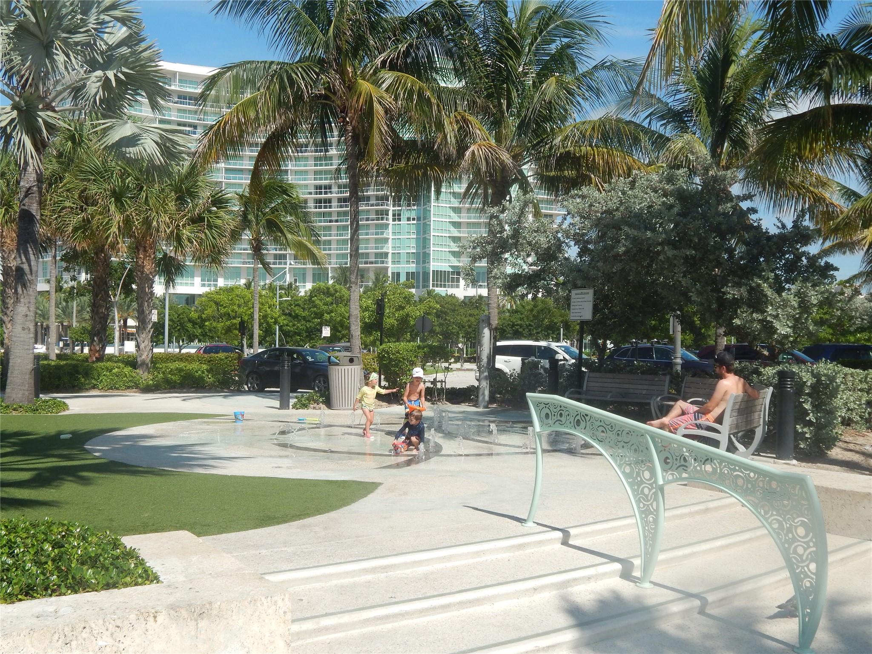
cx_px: 436
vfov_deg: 37.7
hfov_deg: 49.0
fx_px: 957
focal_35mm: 38
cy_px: 327
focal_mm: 6.8
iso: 125
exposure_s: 1/500
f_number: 6.9
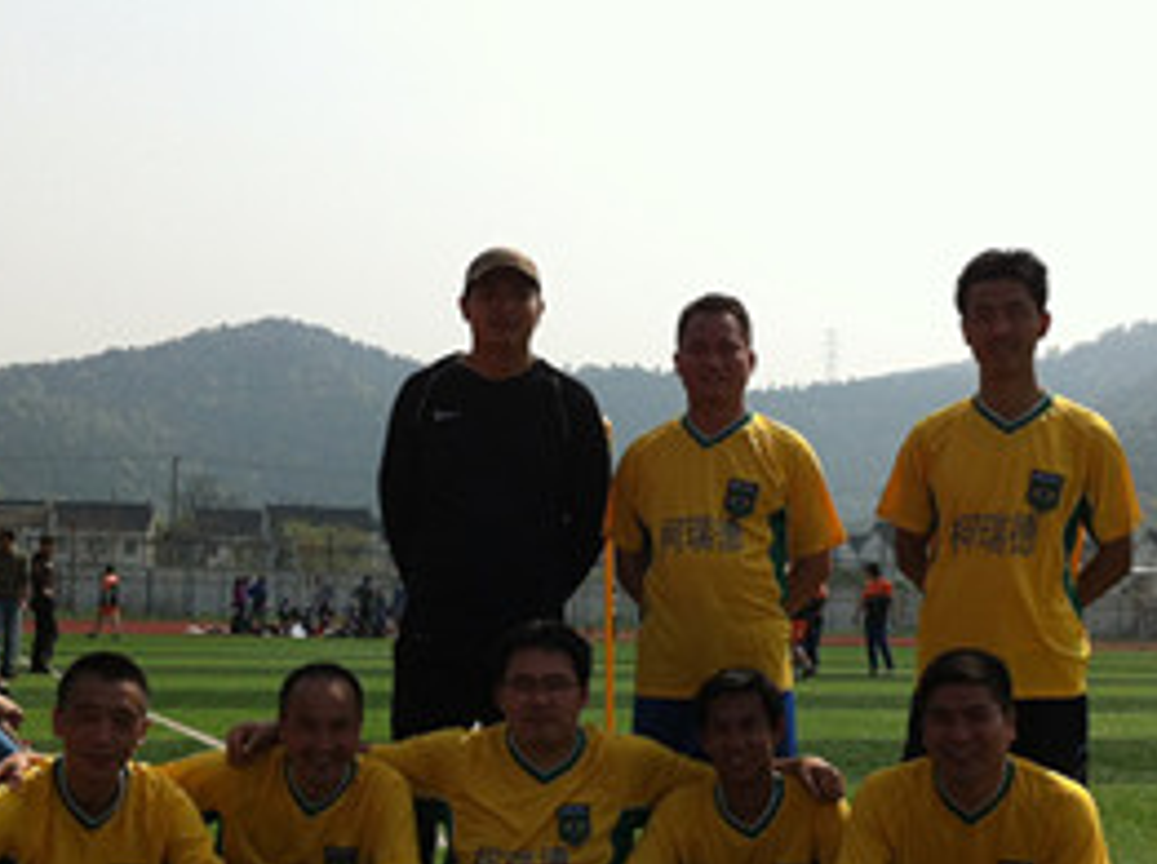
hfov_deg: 29.0
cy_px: 574
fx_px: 2236
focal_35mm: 67
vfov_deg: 21.8
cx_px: 652
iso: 80
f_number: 2.8
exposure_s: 1/1885
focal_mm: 3.85
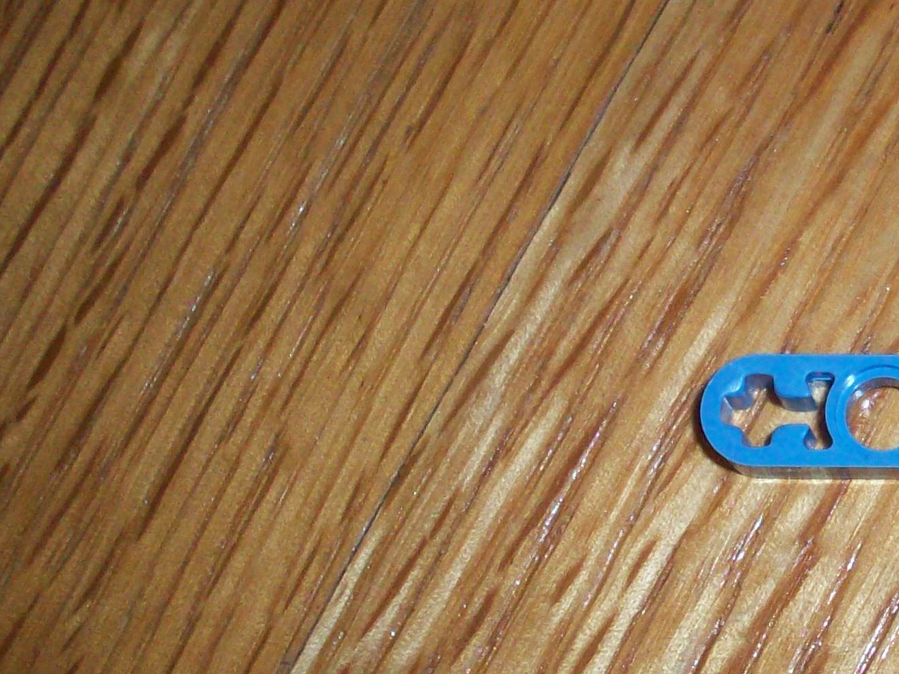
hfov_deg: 21.9
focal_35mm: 86
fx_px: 2233
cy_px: 408
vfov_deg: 17.1
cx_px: 907
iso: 160
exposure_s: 1/64
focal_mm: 6.2
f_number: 2.8
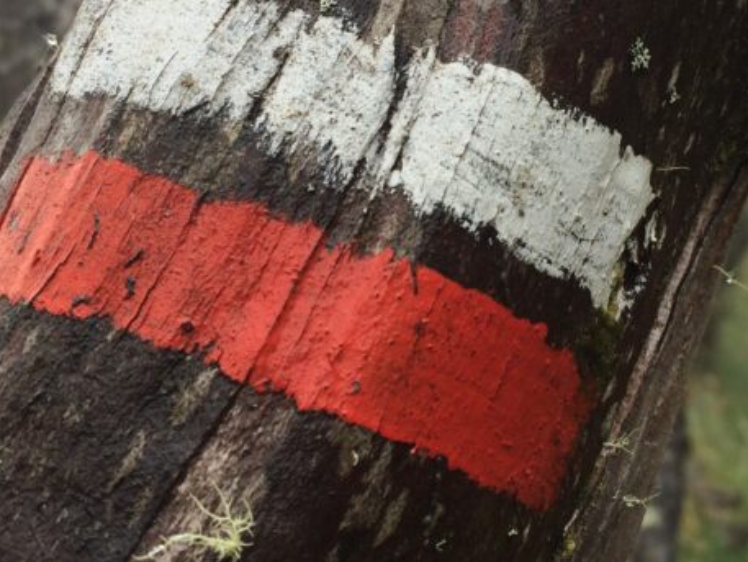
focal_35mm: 65
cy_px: 157
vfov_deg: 22.4
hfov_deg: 29.8
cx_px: 442
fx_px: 1405
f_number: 2.2
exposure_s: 1/954
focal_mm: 4.15
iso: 32
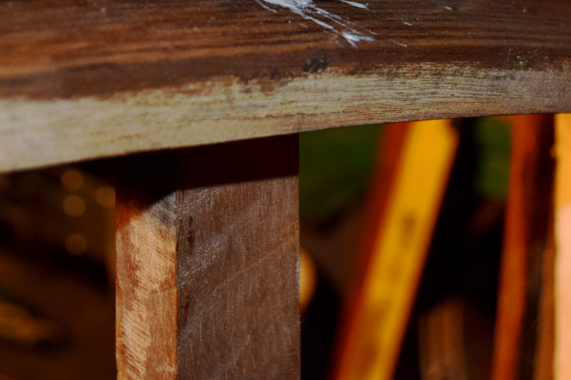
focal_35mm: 85
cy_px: -18
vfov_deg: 15.7
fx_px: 1348
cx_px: 225
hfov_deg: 23.9
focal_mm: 22
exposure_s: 1/60
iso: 500
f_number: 4
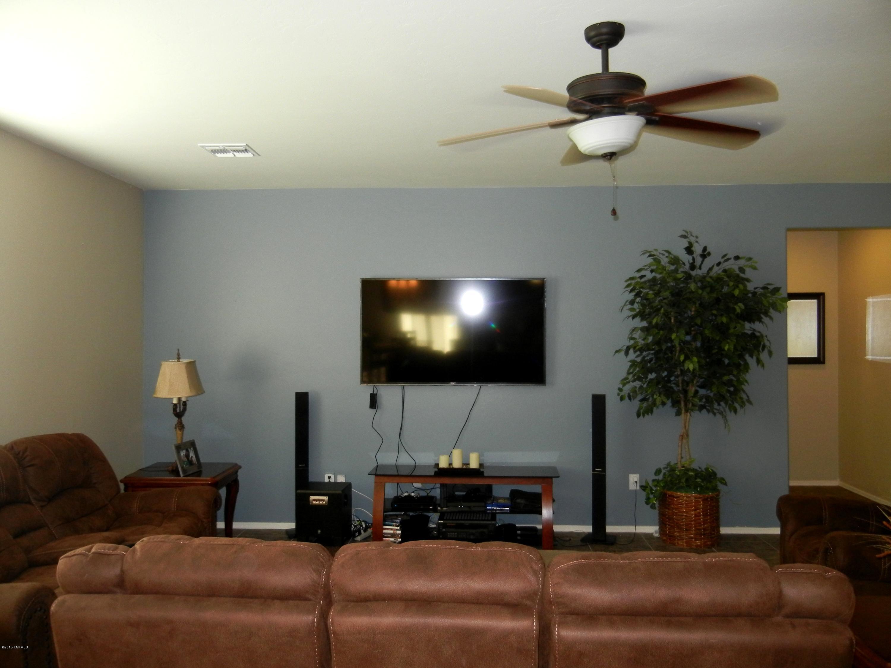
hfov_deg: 60.0
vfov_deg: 46.8
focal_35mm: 30
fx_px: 772
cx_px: 446
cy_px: 334
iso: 314
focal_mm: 5.4
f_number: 3.5
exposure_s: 1/30
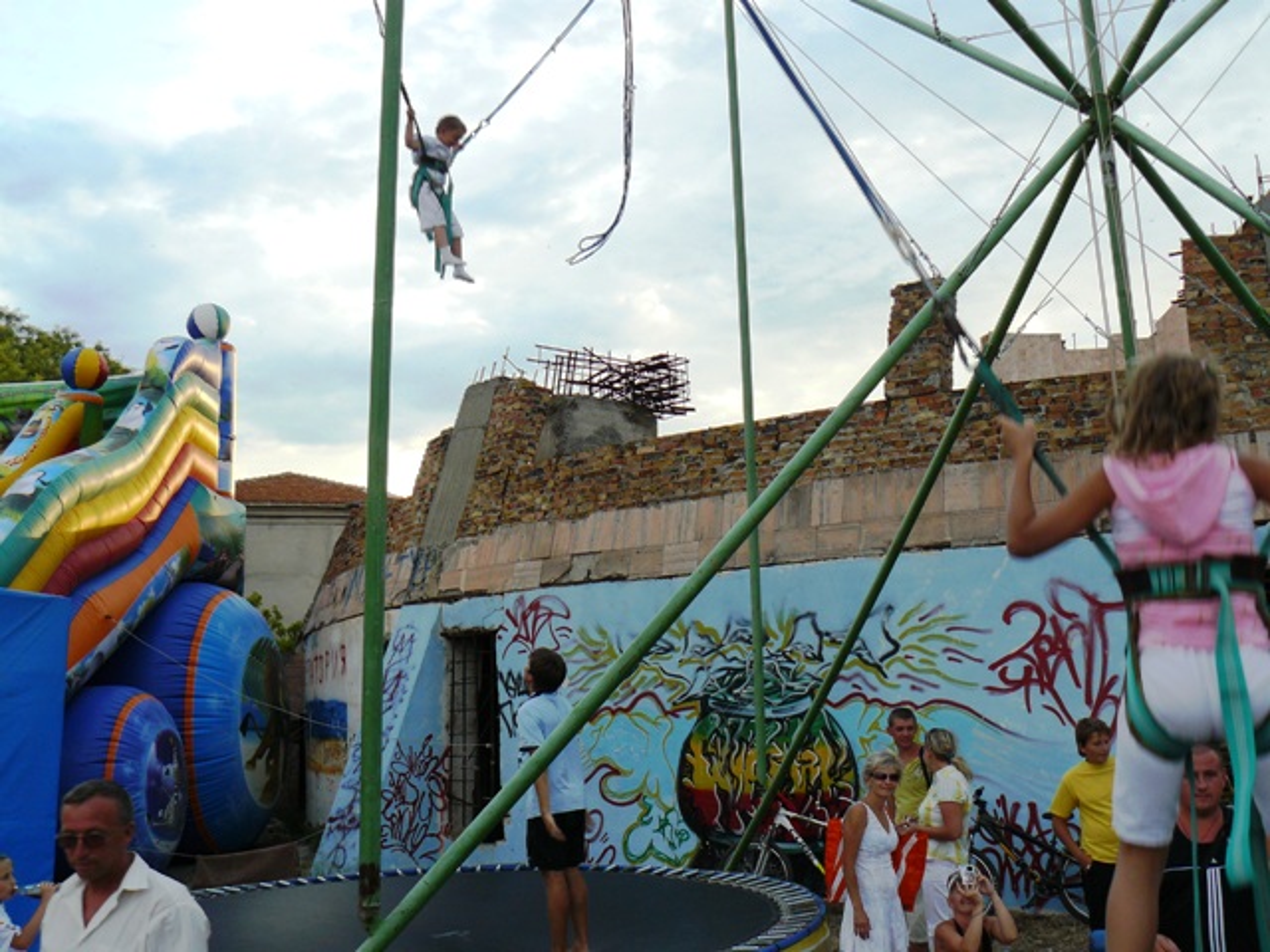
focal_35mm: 36
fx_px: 1321
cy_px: 476
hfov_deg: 51.4
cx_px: 635
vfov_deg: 39.7
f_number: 3.6
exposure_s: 1/125
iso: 100
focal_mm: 6
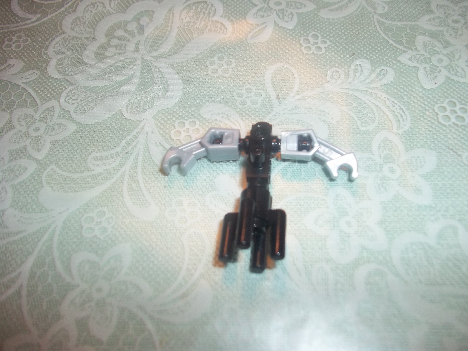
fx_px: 433
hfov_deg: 56.8
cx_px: 234
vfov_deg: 44.2
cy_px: 176
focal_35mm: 32
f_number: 2.9
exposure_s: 1/30
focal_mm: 5.7
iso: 80
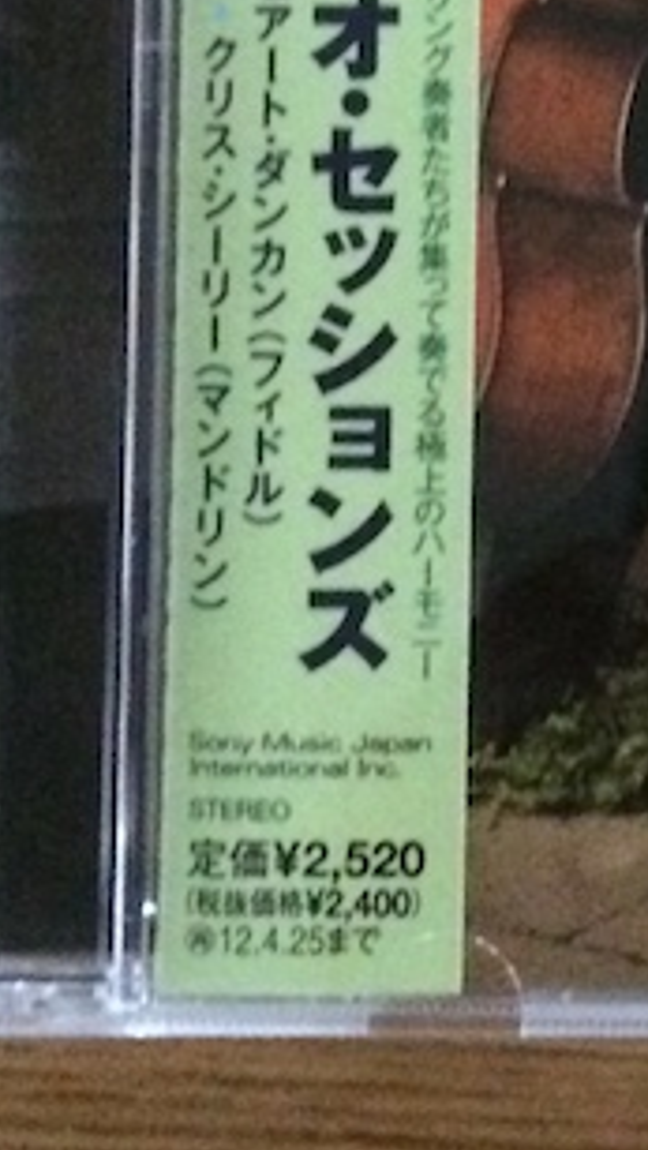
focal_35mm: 109
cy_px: 116
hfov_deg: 10.6
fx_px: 3325
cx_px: 1090
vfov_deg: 19.3
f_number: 2.2
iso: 800
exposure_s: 1/15
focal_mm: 4.12
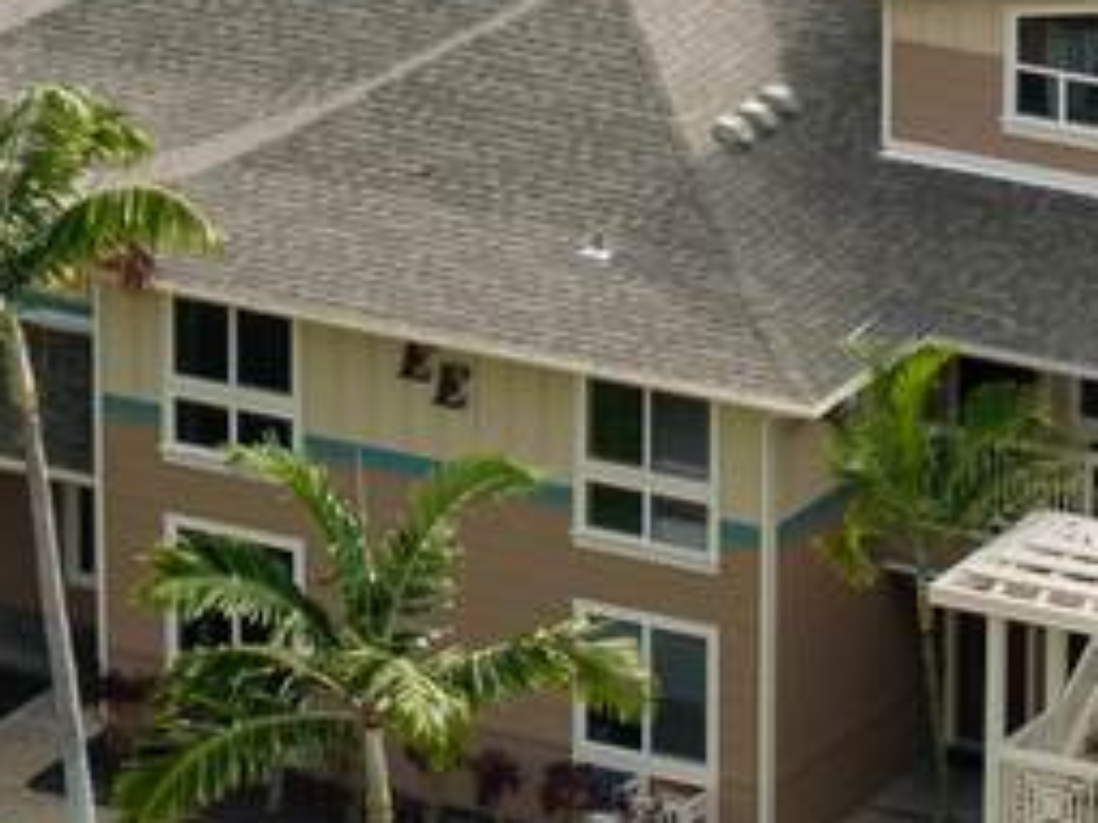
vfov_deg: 4.2
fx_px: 11128
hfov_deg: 5.6
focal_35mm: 351
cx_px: 431
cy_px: -334
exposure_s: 1/500
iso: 130
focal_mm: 19.35
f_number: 2.8
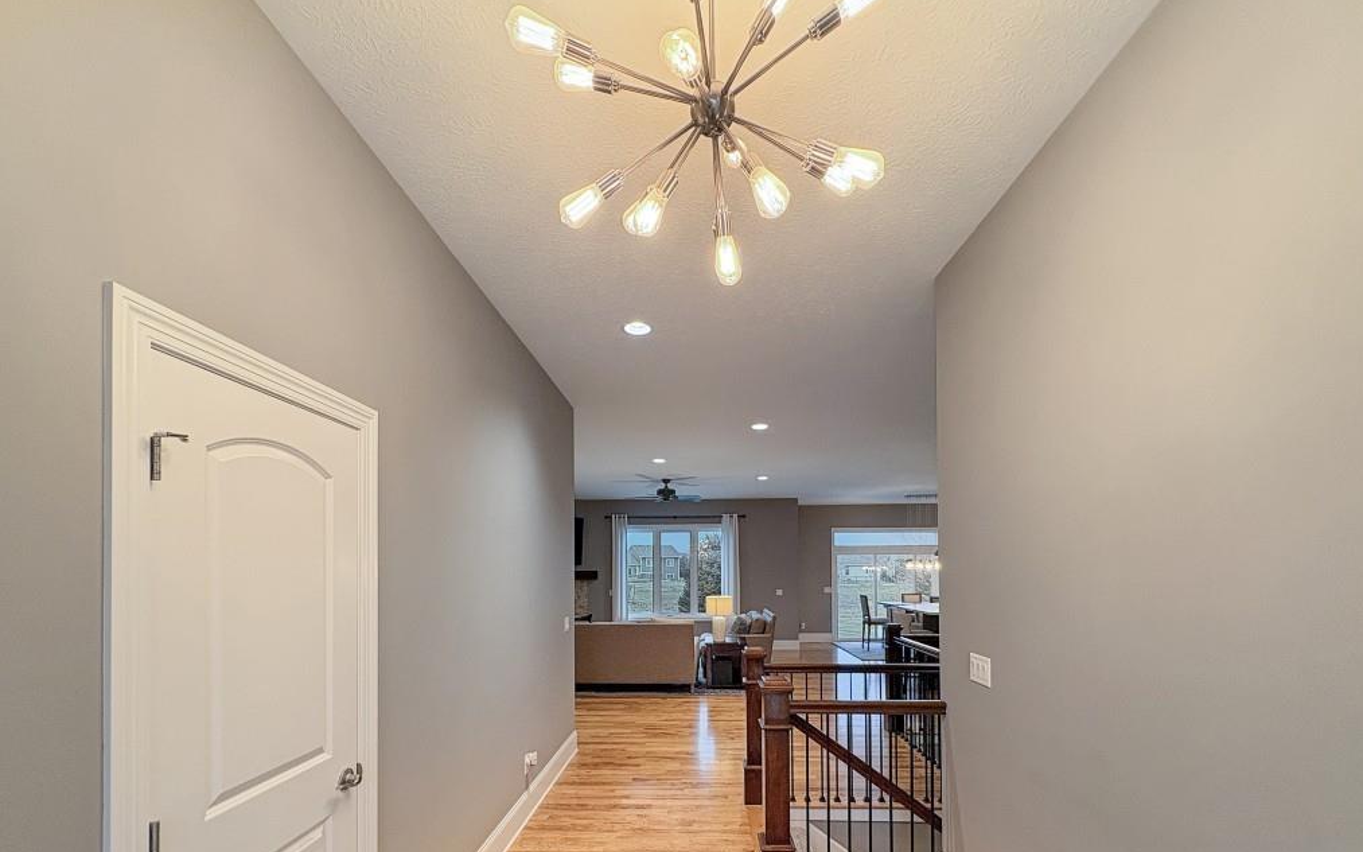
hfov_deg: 101.5
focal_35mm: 15
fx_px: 557
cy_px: 513
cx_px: 678
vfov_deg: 73.9
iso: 250
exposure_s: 1/60
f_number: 2.2
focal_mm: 2.22
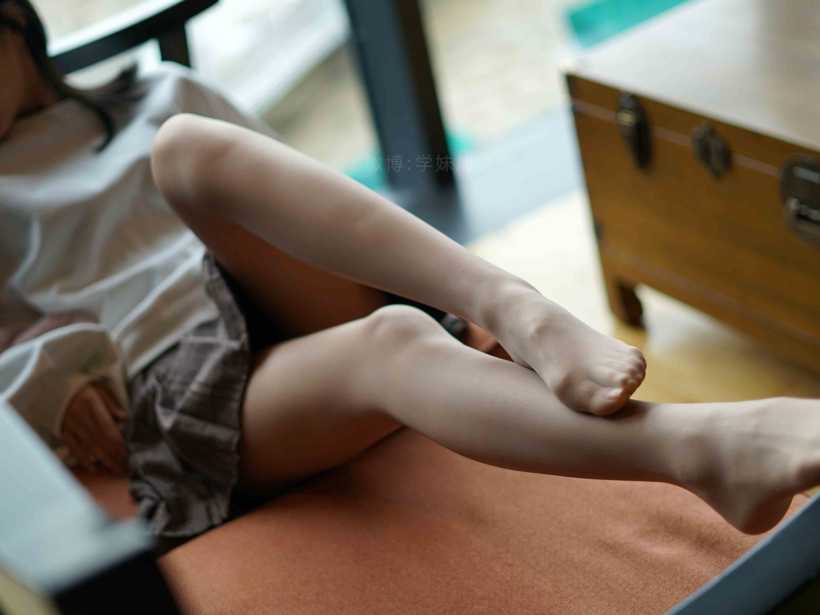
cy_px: 311
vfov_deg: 26.6
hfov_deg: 34.9
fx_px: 1303
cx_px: 460
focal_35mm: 55
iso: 200
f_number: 1.8
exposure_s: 1/640
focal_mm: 50
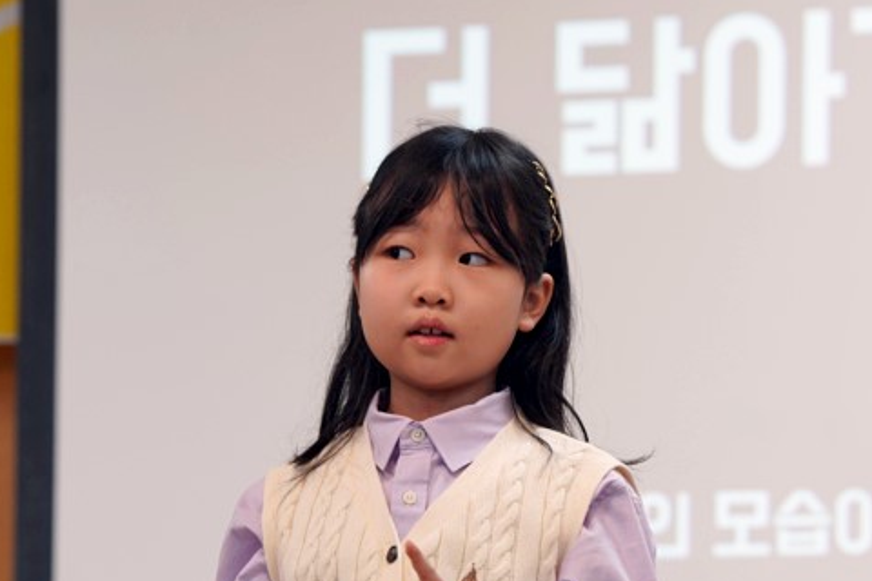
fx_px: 5910
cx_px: 500
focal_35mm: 244
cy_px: 483
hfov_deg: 8.4
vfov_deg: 5.6
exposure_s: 1/160
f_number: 4
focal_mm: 130
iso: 800
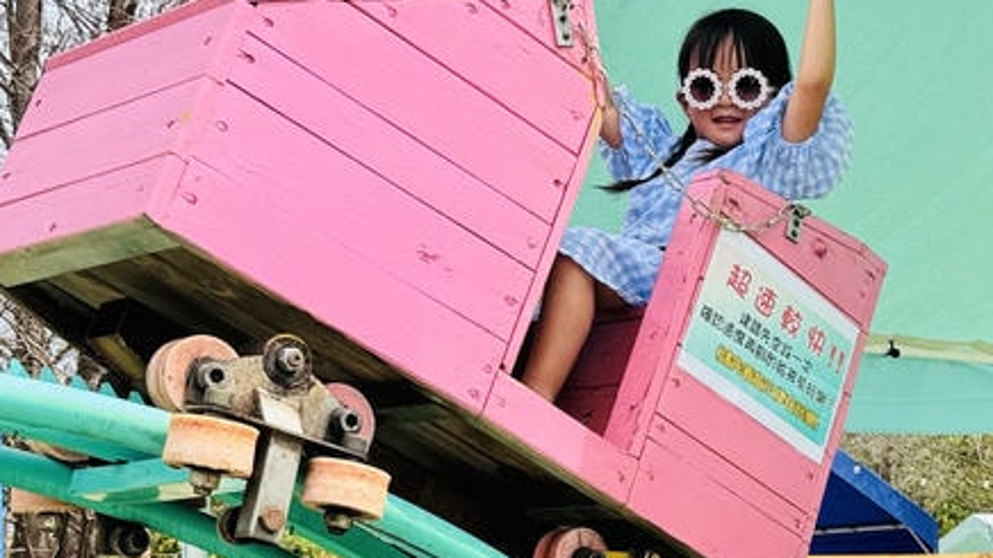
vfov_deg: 16.5
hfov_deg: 29.0
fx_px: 1895
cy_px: 524
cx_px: 727
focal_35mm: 72
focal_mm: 6.76
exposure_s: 1/3597
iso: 80
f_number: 1.78
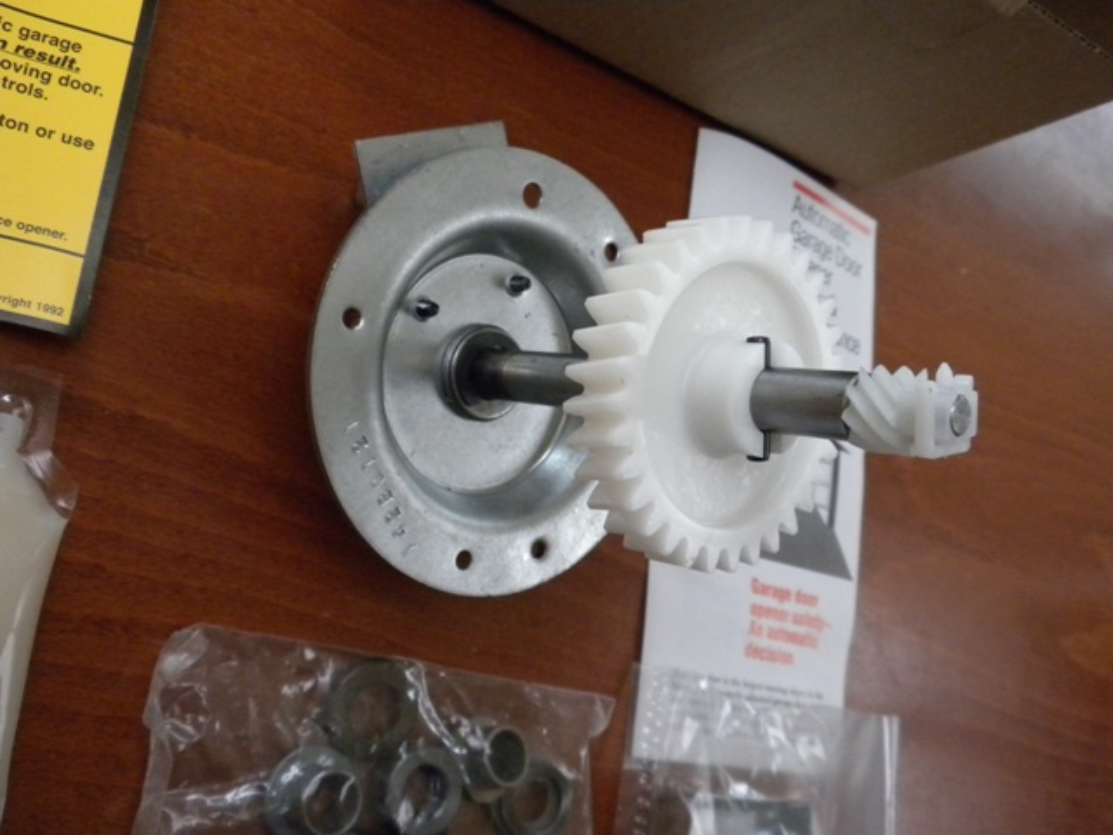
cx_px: 556
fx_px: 1190
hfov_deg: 50.1
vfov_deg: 38.7
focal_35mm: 37
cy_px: 418
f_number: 3.5
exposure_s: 1/60.6
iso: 400
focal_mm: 6.6
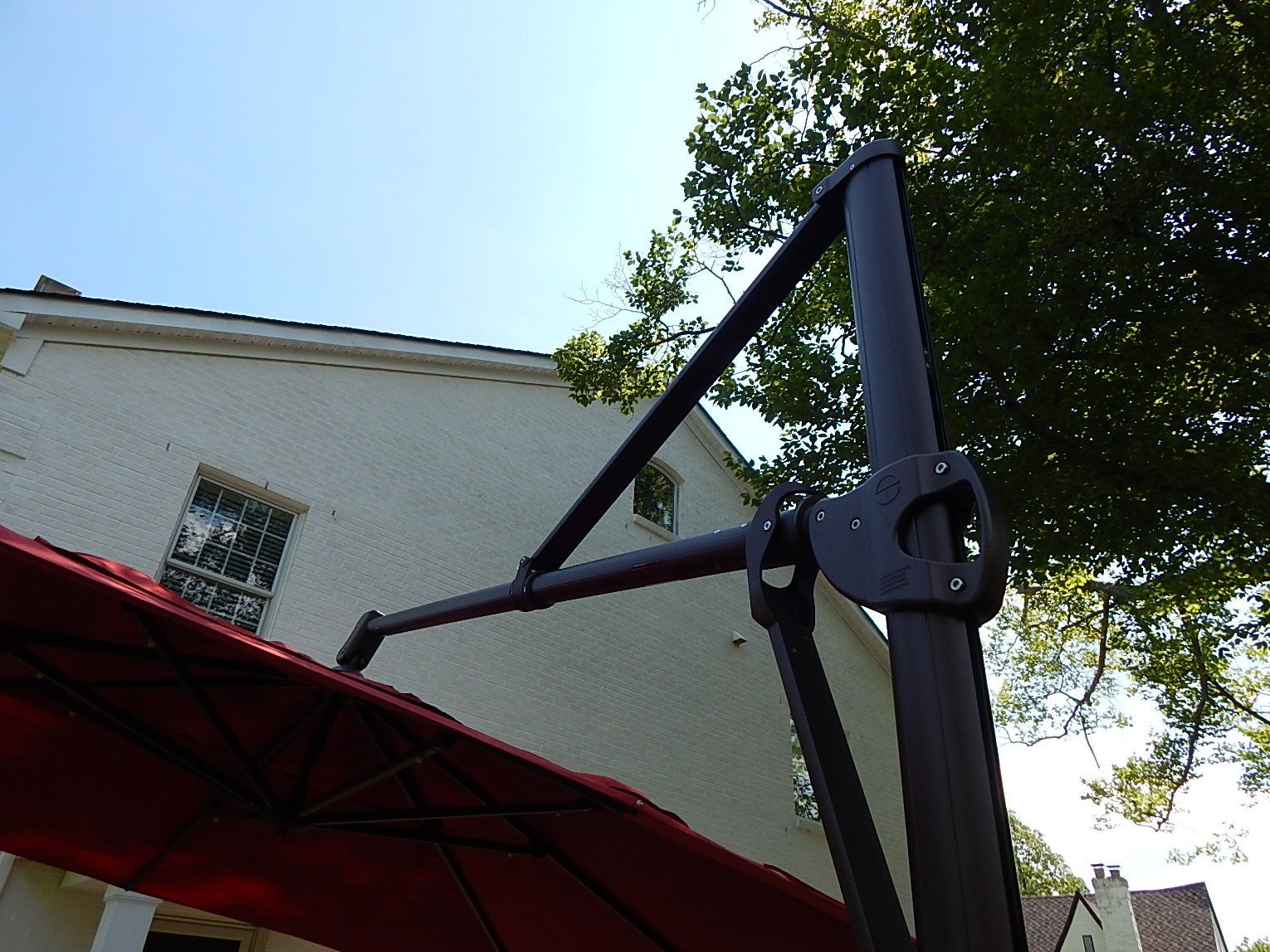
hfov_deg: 73.9
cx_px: 646
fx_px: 844
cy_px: 475
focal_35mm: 23
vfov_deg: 58.9
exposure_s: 1/1000
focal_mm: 4
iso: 125
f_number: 3
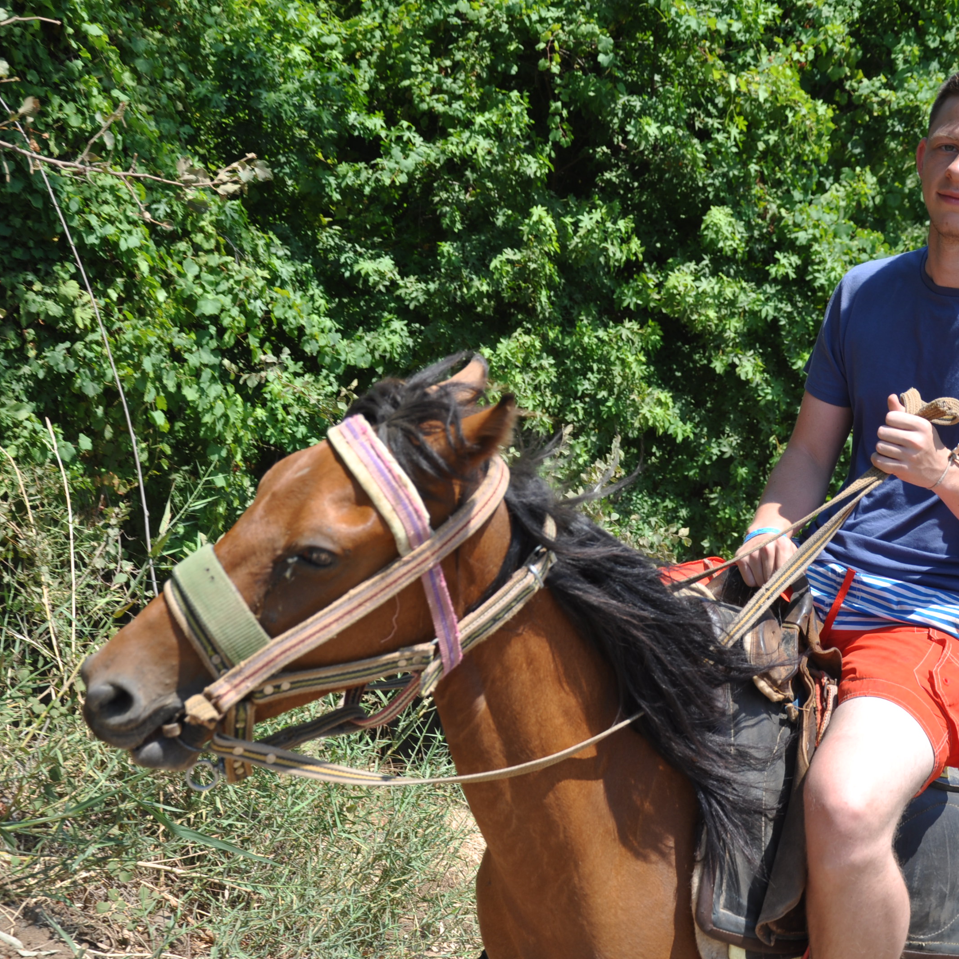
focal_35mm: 50
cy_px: 479
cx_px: 526
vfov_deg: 34.0
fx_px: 1567
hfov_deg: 34.0
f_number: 4
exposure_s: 1/400
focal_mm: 26
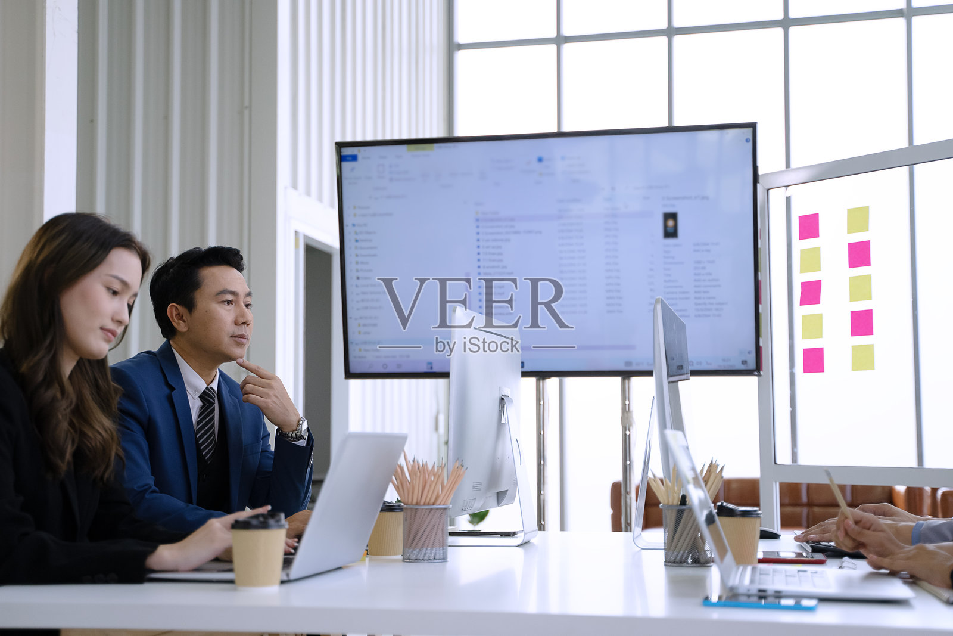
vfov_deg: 26.5
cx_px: 476
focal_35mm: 51
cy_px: 318
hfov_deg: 38.9
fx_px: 1350
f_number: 2.8
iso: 1000
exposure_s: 1/1600
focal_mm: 51
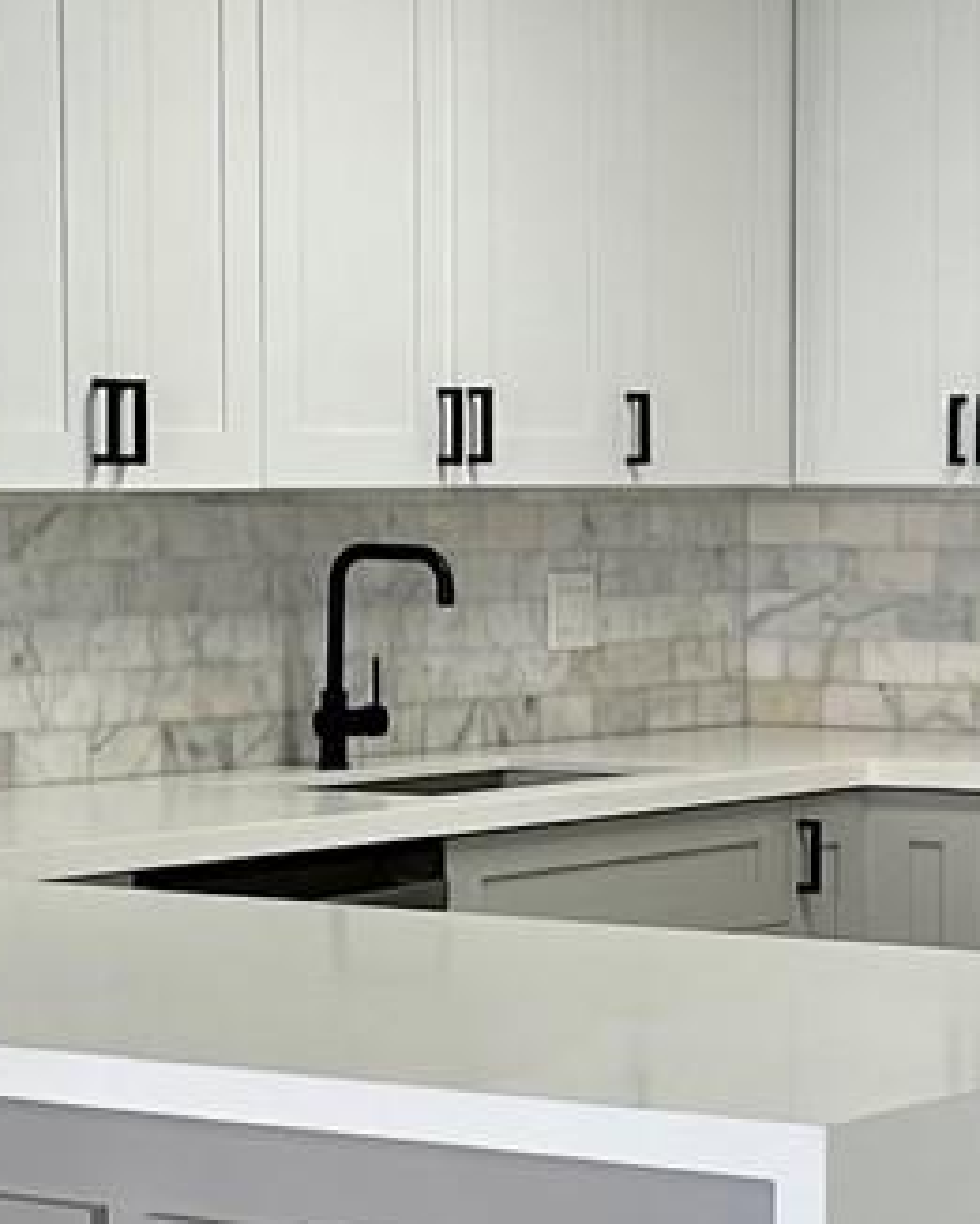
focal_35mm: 115
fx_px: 4167
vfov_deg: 16.7
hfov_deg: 13.4
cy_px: 732
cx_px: 728
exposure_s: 1/154
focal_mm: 6.86
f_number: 1.78
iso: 100
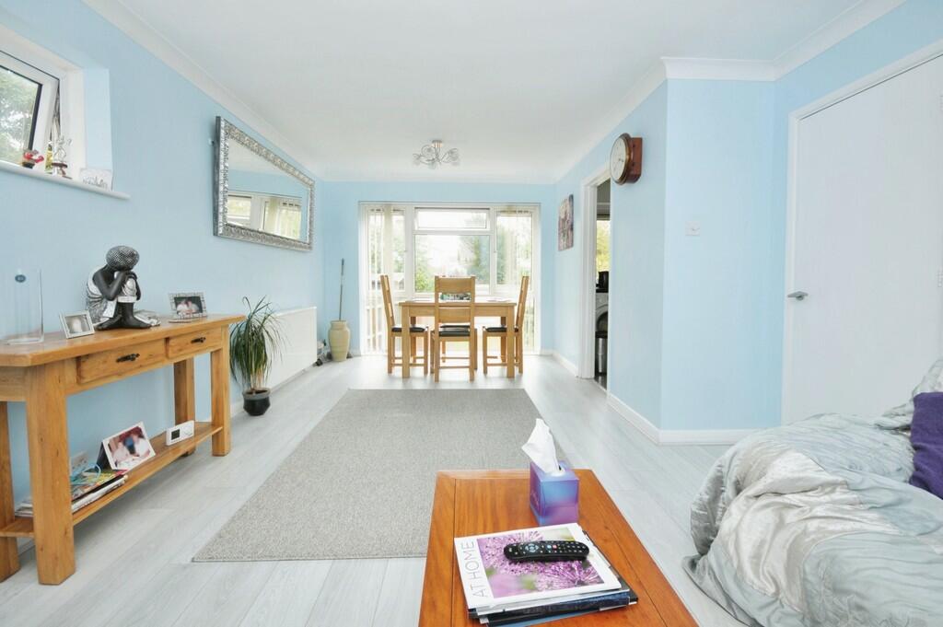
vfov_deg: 77.2
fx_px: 393
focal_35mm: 15
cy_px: 314
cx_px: 472
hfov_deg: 100.4
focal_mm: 10
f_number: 5
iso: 200
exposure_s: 1/60
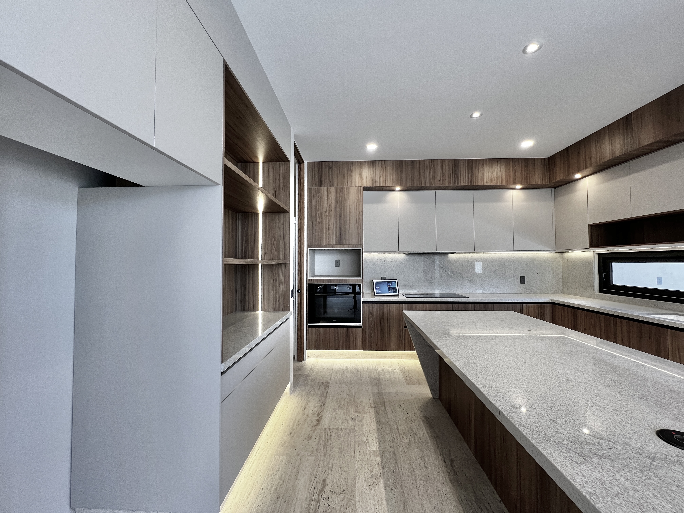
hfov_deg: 106.2
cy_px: 256
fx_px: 257
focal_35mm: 13
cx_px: 342
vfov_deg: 89.9
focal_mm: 1.57
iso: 125
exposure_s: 1/120
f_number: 1.8
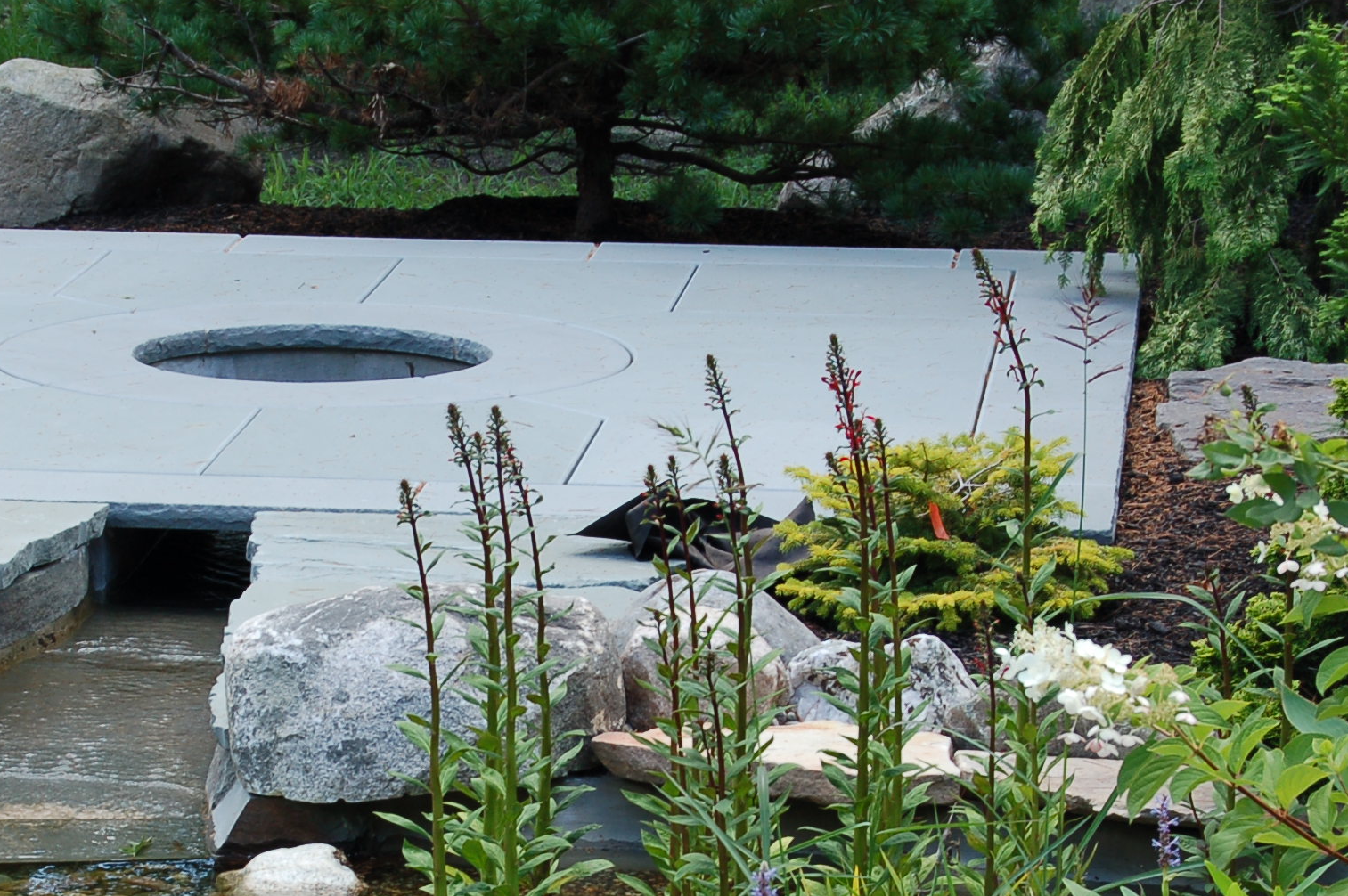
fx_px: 6135
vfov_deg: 8.3
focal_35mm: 164
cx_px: 390
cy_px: 729
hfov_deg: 12.5
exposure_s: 1/60
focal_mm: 55
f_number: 8
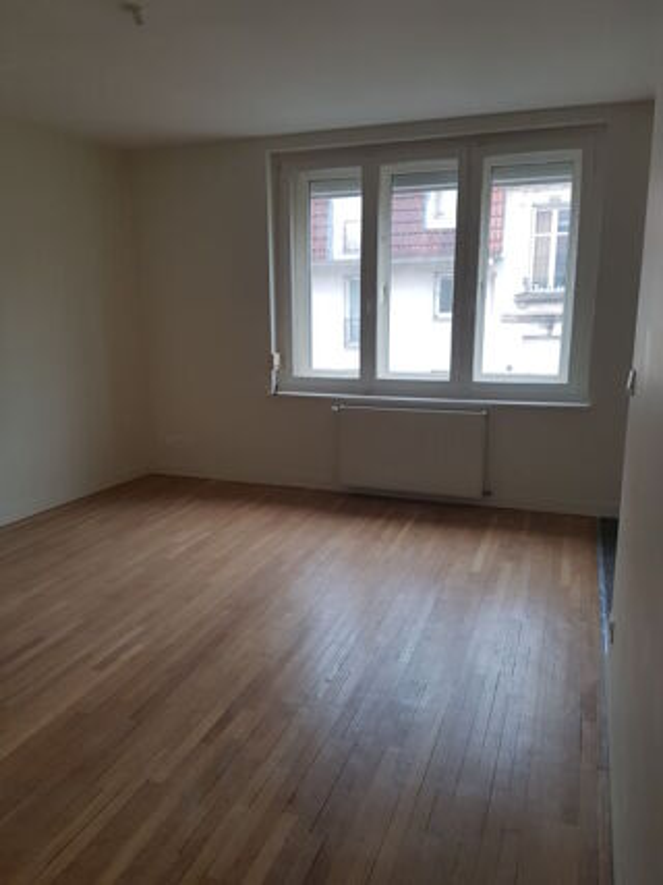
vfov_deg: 67.3
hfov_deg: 53.0
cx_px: 332
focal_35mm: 26
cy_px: 442
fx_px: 664
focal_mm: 4.2
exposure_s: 1/60
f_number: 1.7
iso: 50
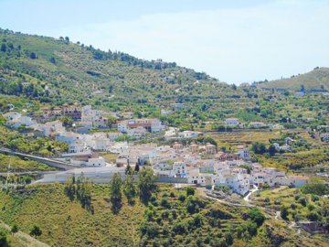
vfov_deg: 12.0
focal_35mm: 124
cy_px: 124
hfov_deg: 15.9
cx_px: 164
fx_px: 1179
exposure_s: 1/500
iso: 80
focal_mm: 22
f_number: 4.6
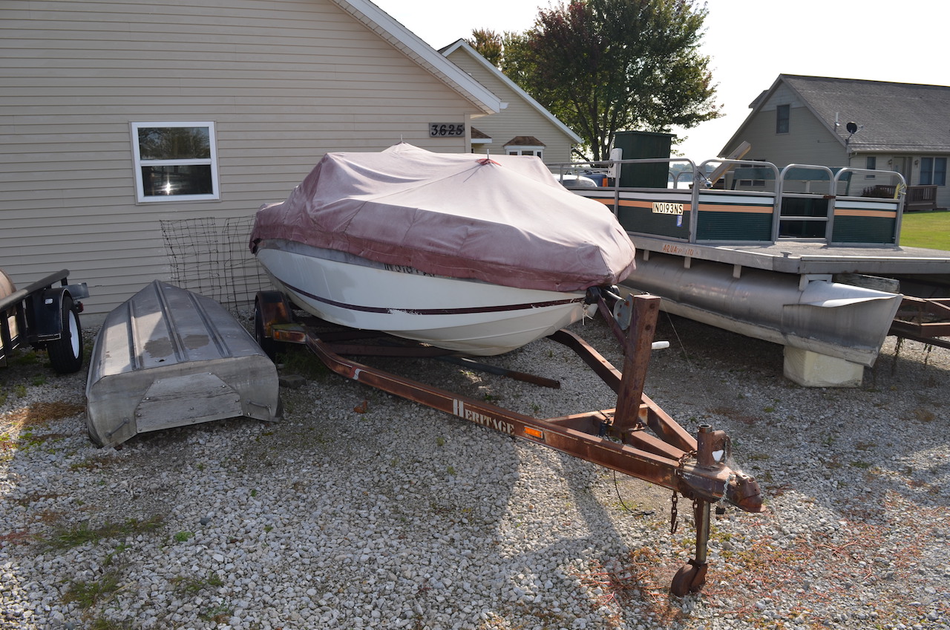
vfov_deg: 47.7
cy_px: 315
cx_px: 475
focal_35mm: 27
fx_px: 711
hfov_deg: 67.5
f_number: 9
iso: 100
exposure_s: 1/200
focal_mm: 18
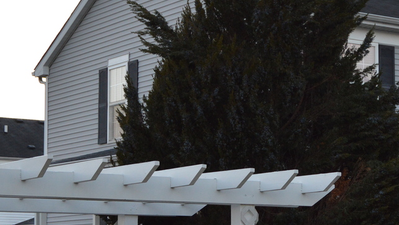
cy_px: 191
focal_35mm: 111
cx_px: 241
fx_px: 1175
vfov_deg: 10.9
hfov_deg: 19.3
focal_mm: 28
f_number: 5
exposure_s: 1/250
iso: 400
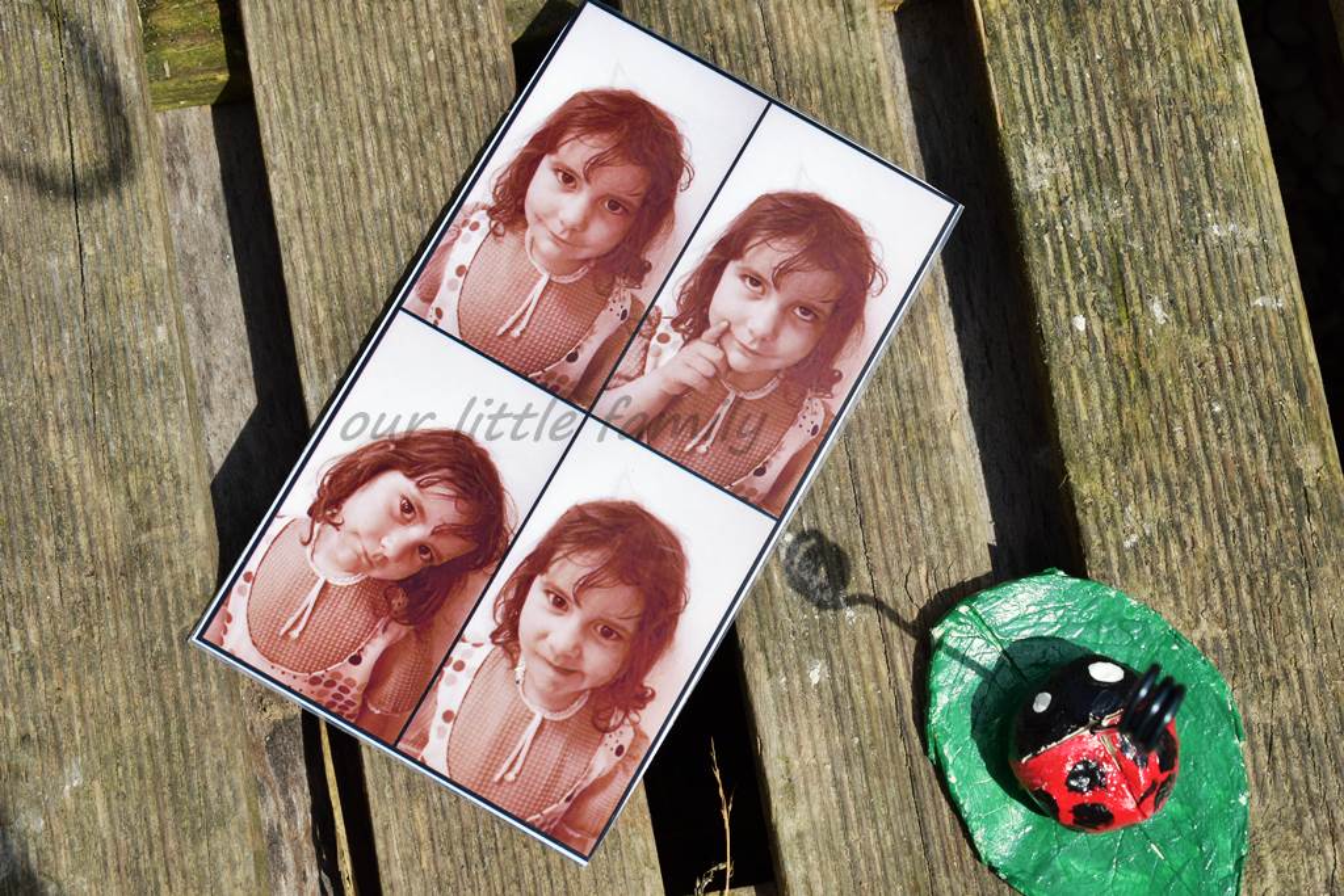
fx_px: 2912
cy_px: 448
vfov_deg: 17.5
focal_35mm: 78
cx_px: 672
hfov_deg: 26.0
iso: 200
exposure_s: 1/500
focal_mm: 52
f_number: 11
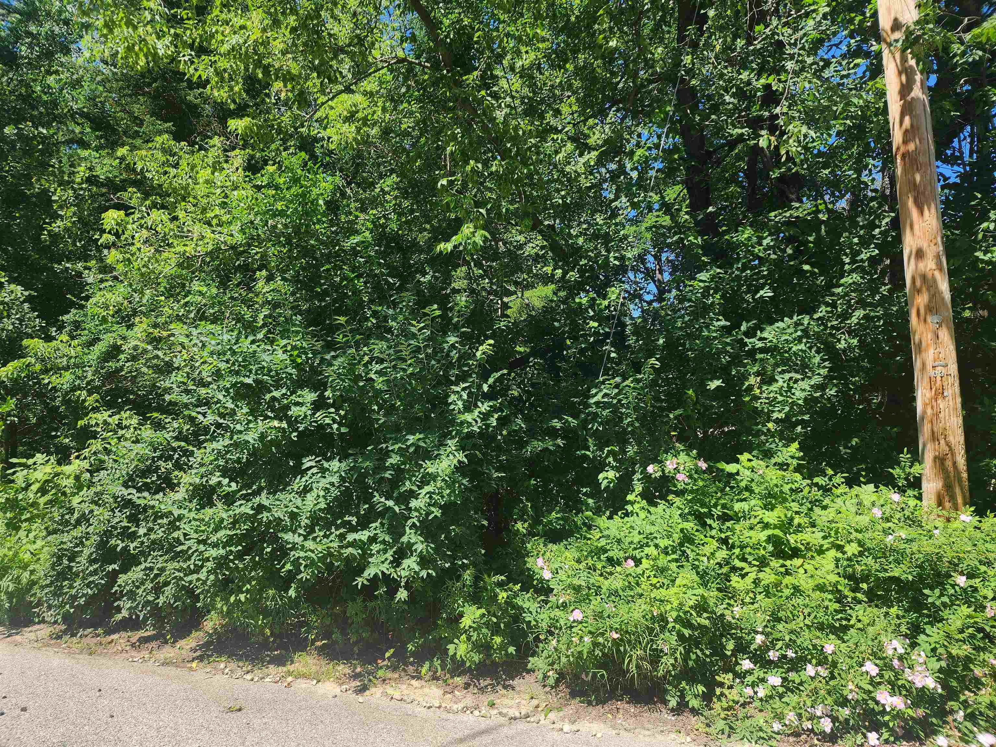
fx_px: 662
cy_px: 374
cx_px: 498
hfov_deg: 73.9
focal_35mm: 23
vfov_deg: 58.9
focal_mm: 6.4
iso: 12
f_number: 1.8
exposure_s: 1/398
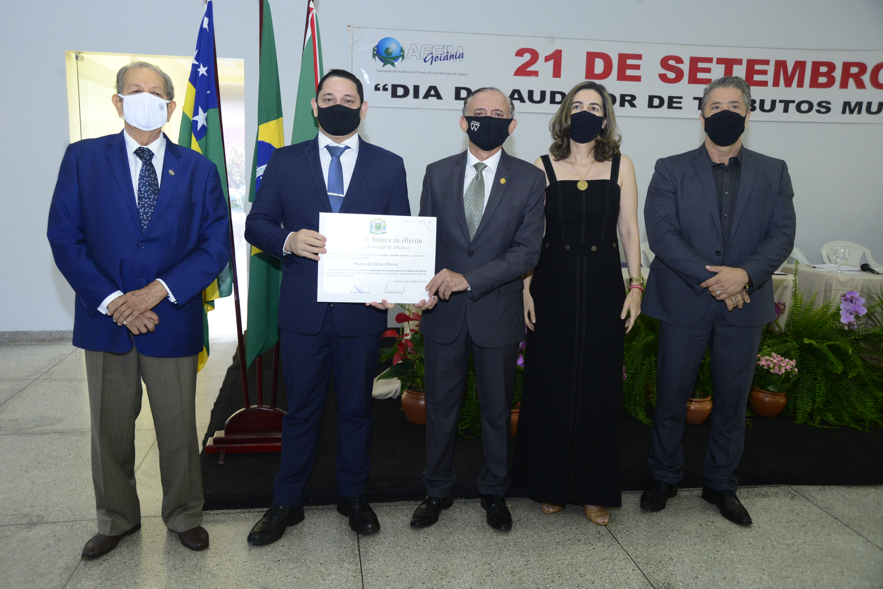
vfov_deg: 41.1
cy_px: 294
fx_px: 785
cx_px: 442
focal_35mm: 32
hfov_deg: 58.7
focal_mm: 32
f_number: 6.3
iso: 1600
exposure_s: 1/125
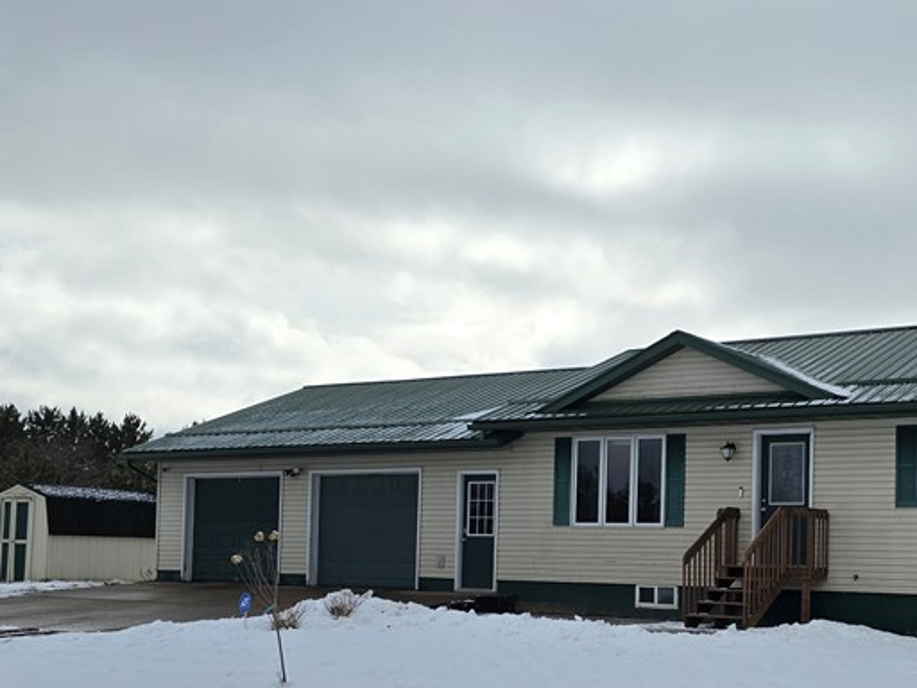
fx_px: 1219
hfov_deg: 39.6
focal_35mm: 46
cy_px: 505
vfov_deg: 31.0
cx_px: 731
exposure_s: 1/1829
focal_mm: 6.3
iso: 12
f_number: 1.7
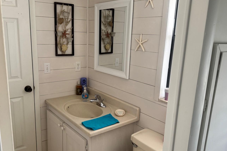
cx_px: 105
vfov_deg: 42.3
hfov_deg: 60.2
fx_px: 195
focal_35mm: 31
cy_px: 81
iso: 200
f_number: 1.78
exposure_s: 1/60
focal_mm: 6.76
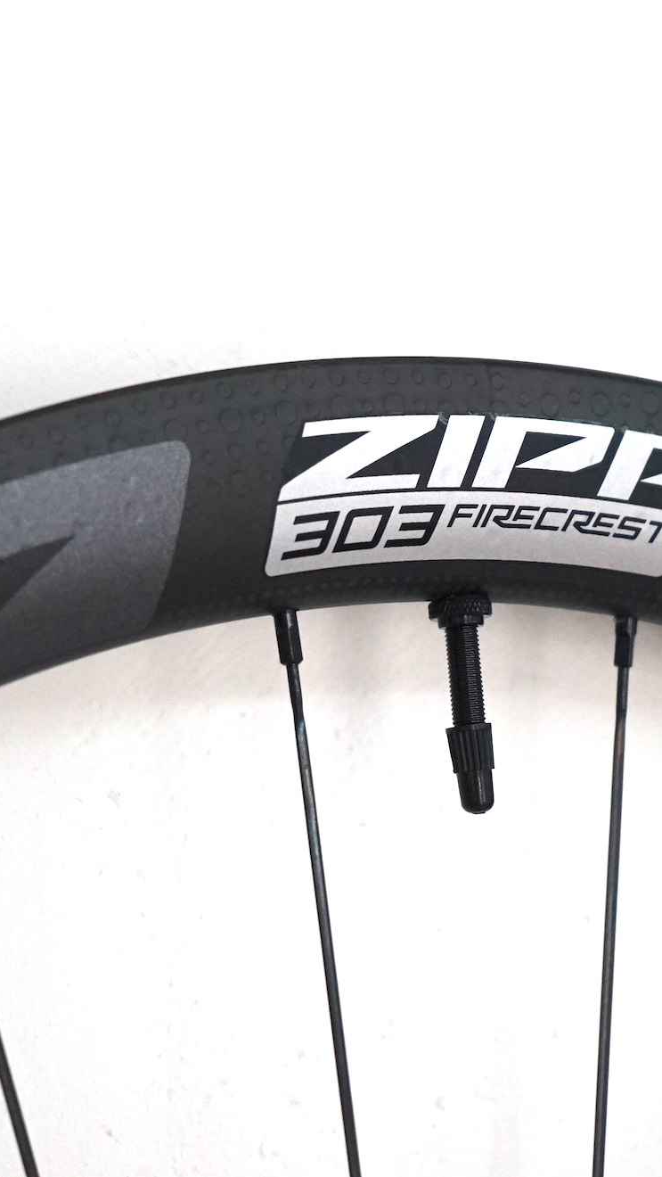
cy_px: 585
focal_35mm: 111
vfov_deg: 19.3
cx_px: 430
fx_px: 3462
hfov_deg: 10.9
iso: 2000
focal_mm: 70
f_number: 5.6
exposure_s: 1/160
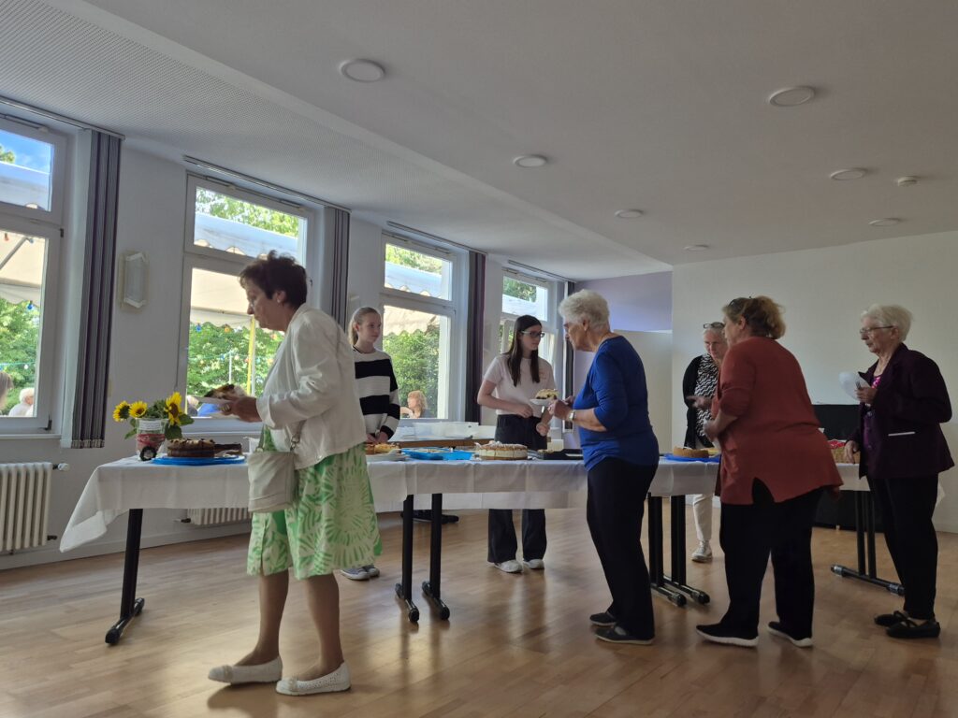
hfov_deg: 73.9
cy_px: 359
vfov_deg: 58.9
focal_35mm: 23
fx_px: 637
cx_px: 479
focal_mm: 5.4
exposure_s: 1/100
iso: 100
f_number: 1.8
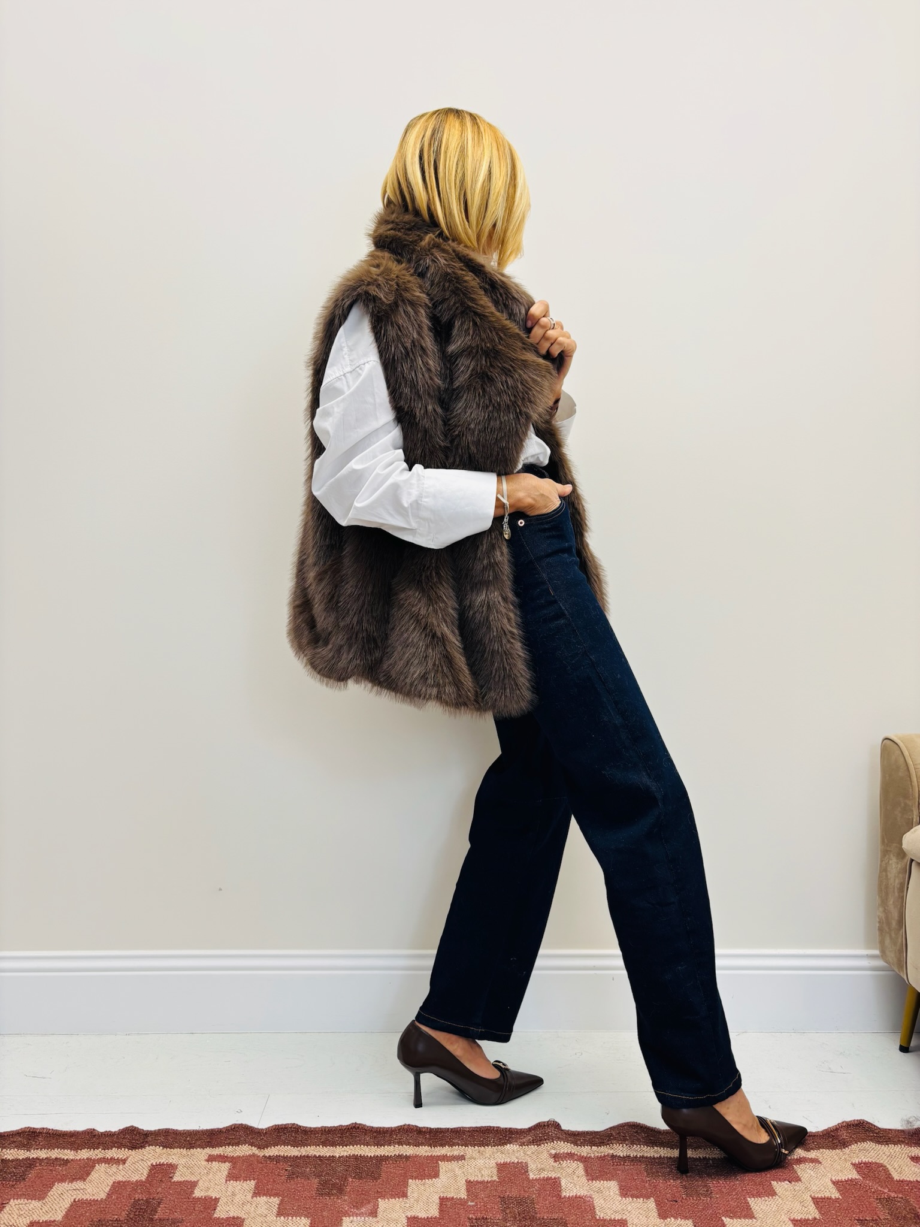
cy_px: 614
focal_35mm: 26
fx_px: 921
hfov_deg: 53.1
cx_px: 460
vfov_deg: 67.3
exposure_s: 1/108
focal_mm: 5.96
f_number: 1.6
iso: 32
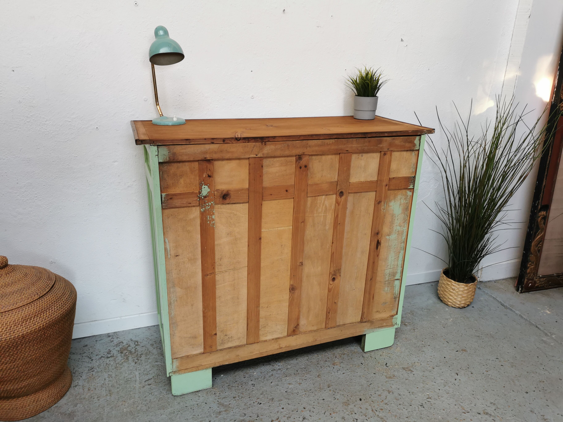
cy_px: 211
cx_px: 282
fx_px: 439
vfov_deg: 51.4
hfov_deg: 65.3
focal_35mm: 27
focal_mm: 5.58
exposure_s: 1/50
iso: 100
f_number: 1.8
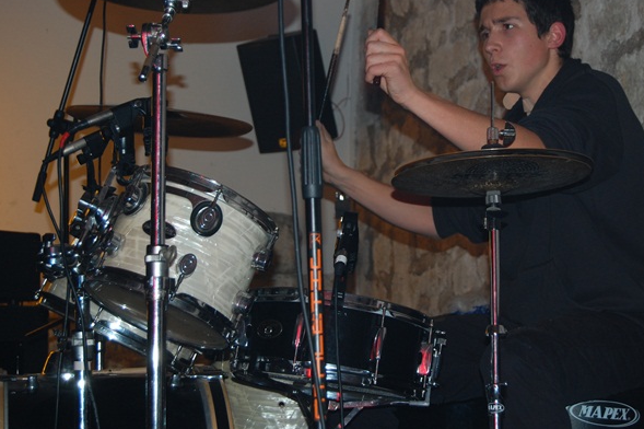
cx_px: 346
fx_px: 1341
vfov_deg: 18.2
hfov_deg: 27.0
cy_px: 204
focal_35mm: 75
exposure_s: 1/60
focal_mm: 46
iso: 400
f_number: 5.3
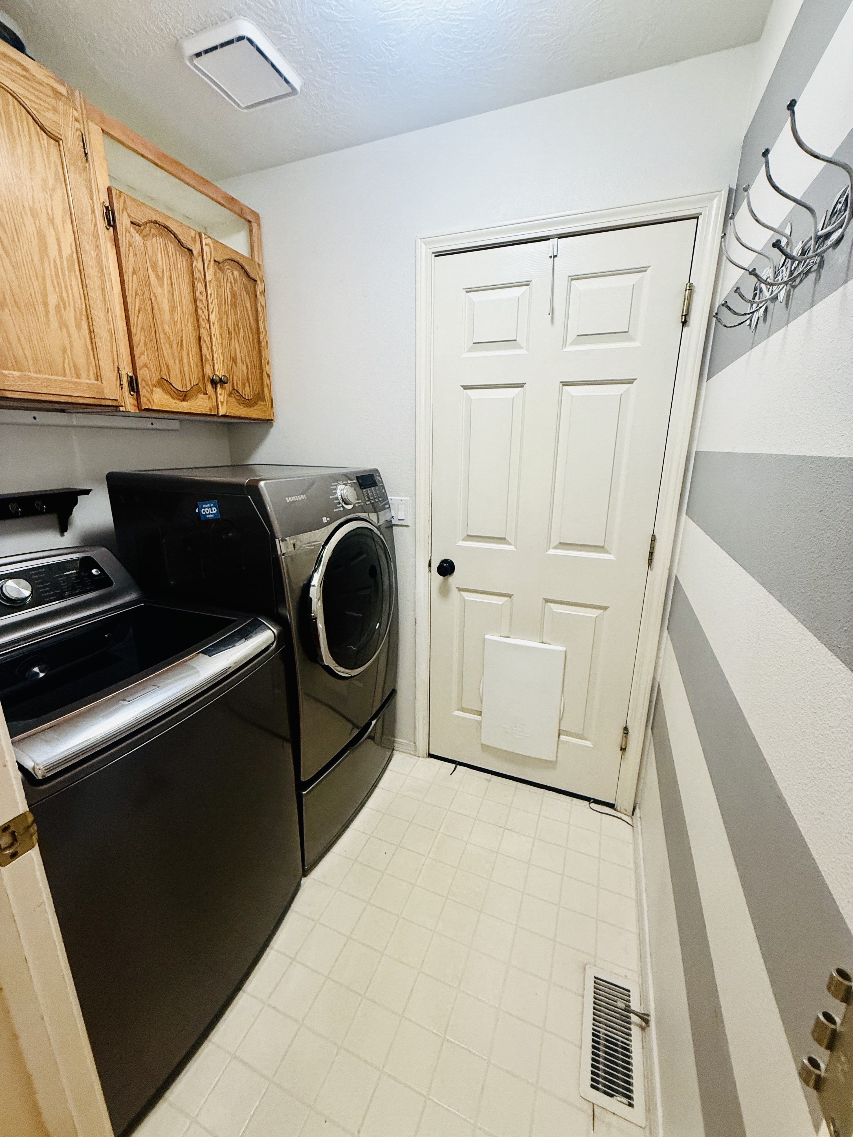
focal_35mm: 14
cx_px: 426
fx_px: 460
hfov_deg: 85.7
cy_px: 568
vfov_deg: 102.1
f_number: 2.2
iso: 200
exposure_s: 1/60
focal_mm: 2.22
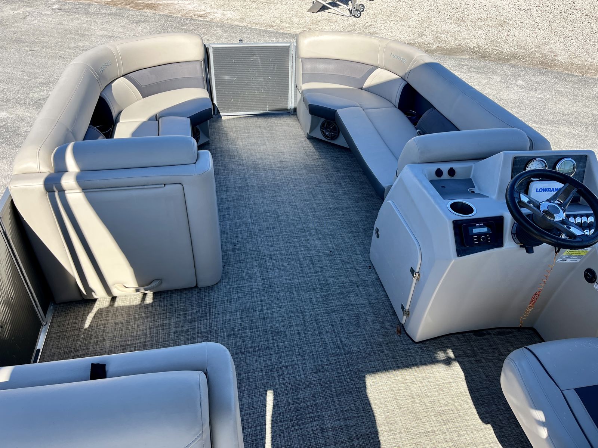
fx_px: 449
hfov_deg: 67.3
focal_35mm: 26
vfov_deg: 53.1
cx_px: 299
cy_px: 224
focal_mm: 5.1
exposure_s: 1/1372
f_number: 1.6
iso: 50
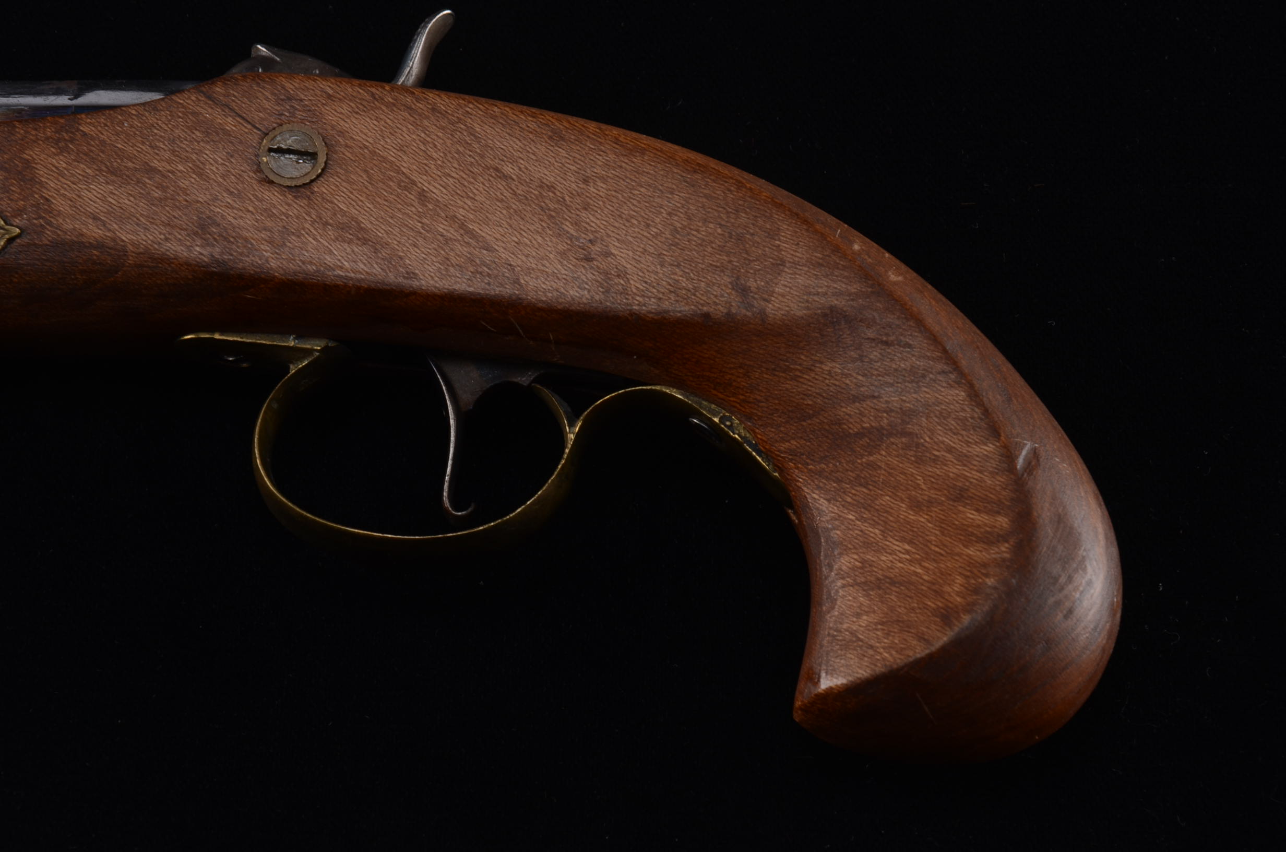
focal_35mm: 158
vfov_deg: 8.7
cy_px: 426
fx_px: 5615
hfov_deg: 13.1
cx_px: 643
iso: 160
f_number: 16
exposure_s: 1/80
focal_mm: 105
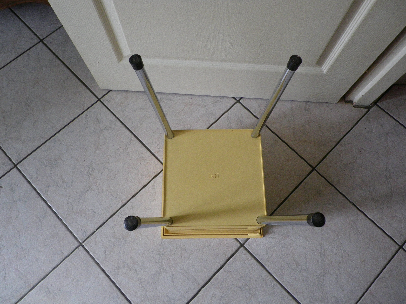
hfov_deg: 63.4
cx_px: 203
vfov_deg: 49.7
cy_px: 152
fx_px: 328
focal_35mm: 28
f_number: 2.6
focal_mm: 4.9
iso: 200
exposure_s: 1/60
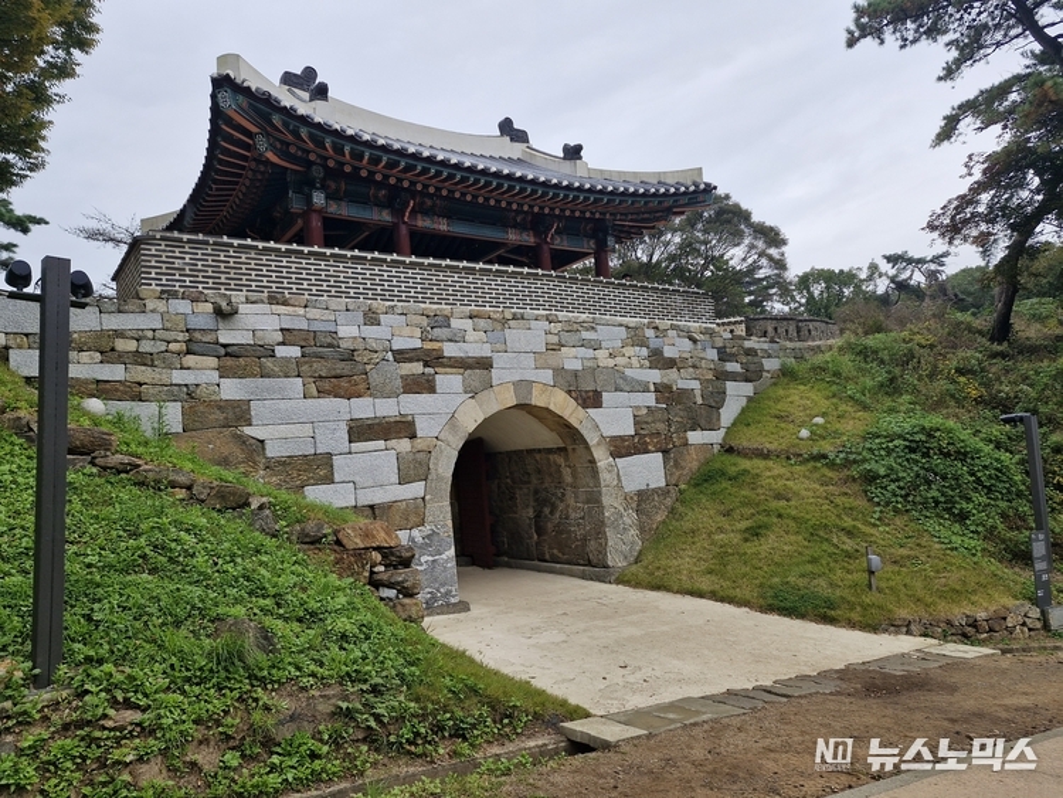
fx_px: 707
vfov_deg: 58.9
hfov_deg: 73.9
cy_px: 399
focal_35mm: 23
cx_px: 532
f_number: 1.8
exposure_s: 1/490
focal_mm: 5.54
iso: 50
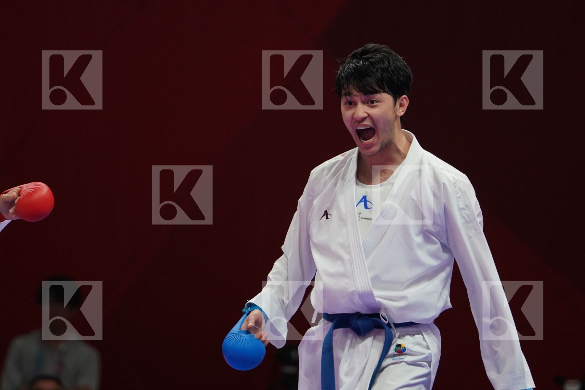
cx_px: 292
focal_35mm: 414
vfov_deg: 3.3
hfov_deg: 5.0
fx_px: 6727
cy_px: 195
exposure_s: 1/1000
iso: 2500
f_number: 4
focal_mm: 276
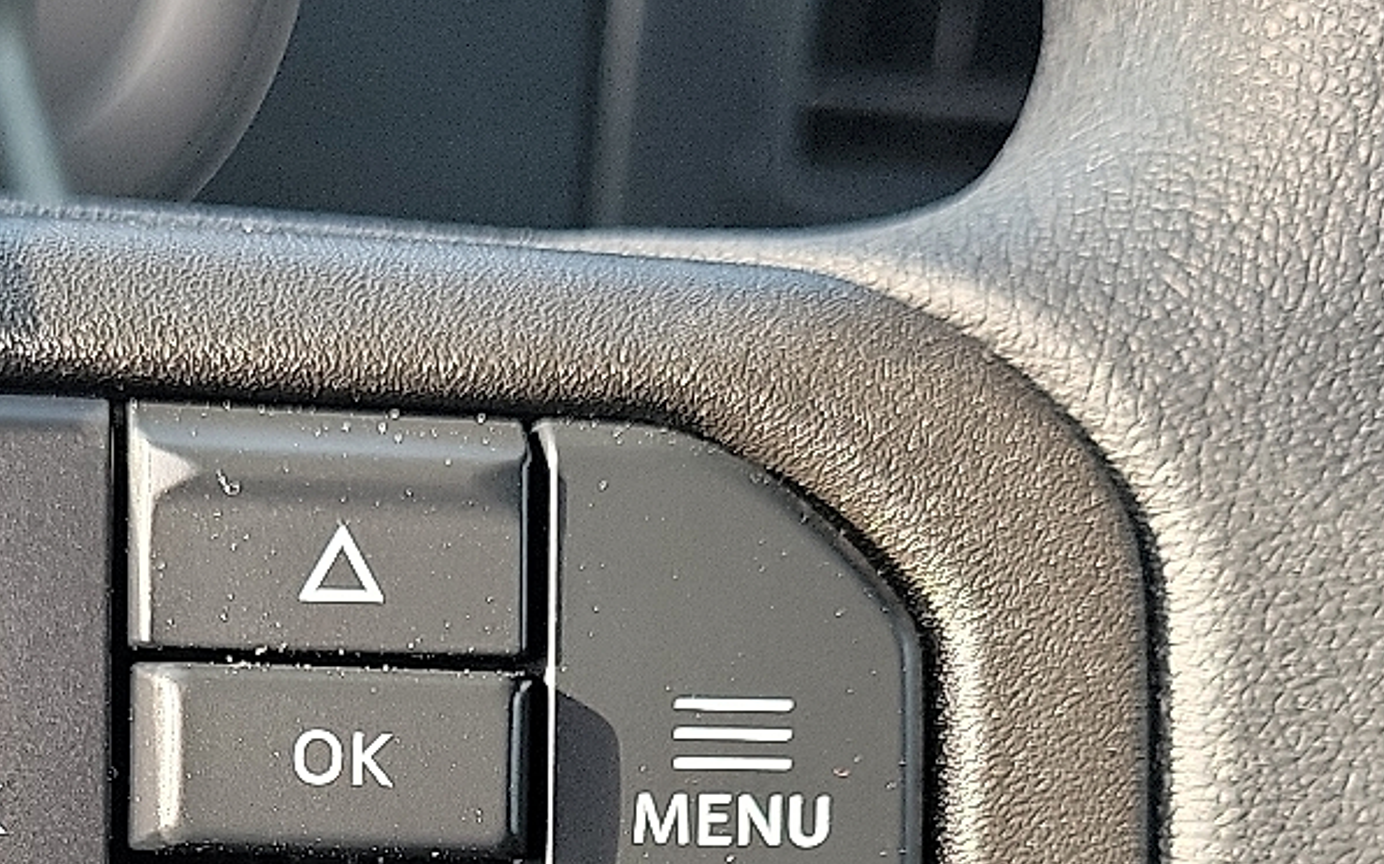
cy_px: 980
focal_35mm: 74
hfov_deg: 27.6
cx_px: 420
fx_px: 2790
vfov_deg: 17.0
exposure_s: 1/59.2
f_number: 1.8
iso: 79
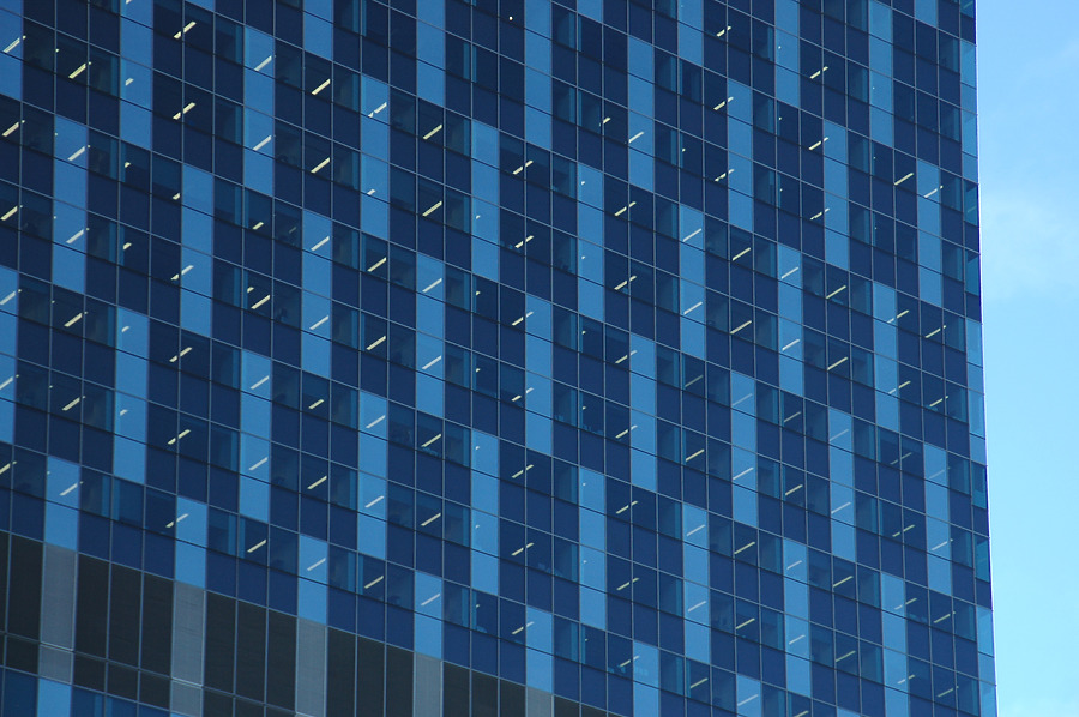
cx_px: 540
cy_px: 358
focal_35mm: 142
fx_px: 4266
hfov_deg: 14.4
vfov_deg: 9.6
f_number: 6
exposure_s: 1/160
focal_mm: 95
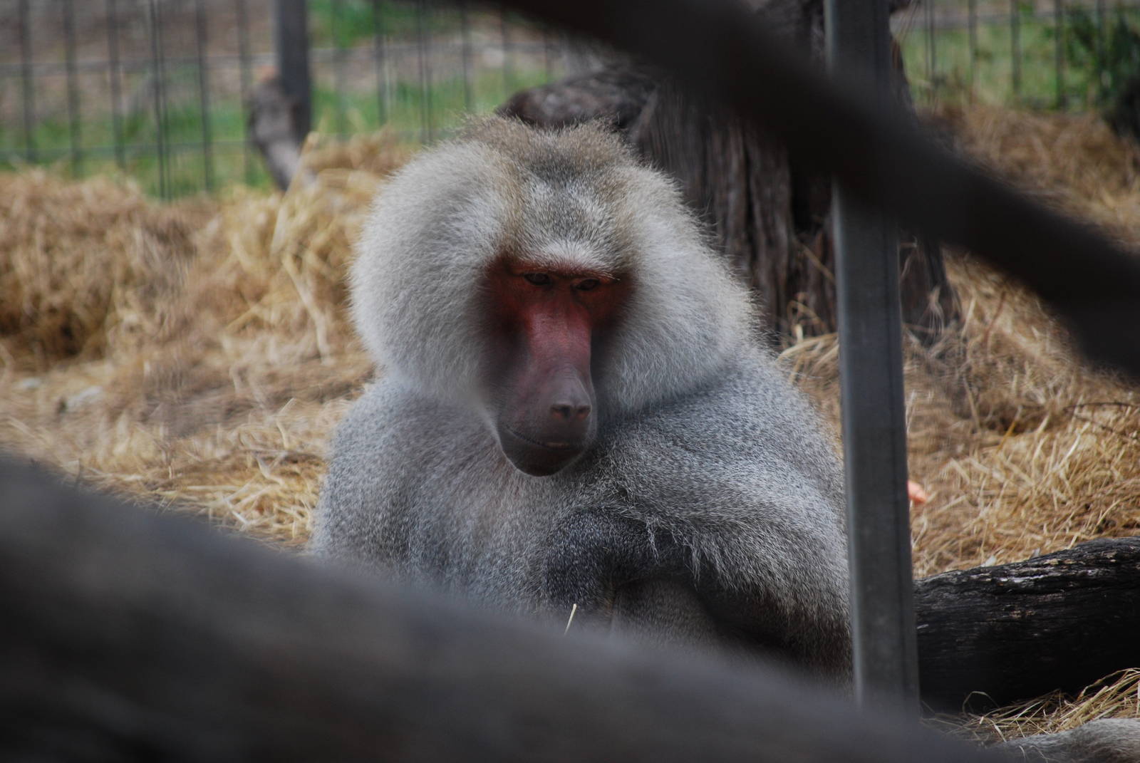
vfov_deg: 4.6
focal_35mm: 300
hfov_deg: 6.9
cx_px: 570
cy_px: 382
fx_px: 9511
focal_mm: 200
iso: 400
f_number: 5.6
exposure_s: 1/500
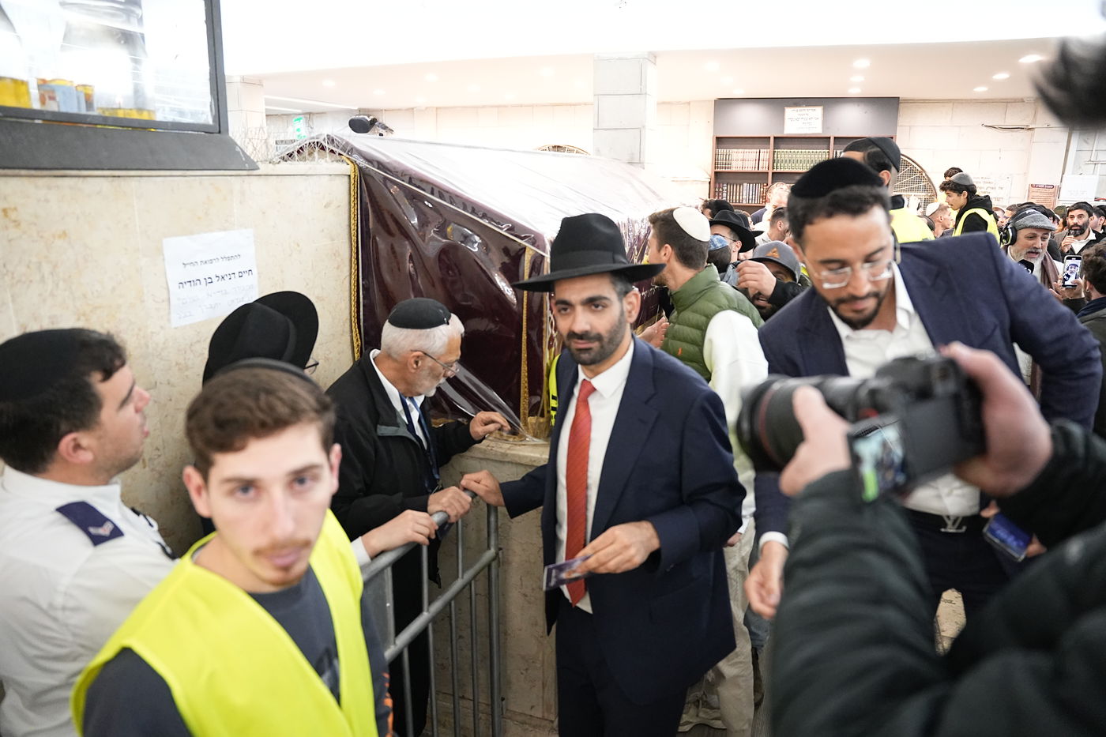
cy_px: 368
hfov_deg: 73.8
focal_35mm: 24
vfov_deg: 53.1
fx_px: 737
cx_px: 553
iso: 6400
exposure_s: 1/320
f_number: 2.8
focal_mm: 24
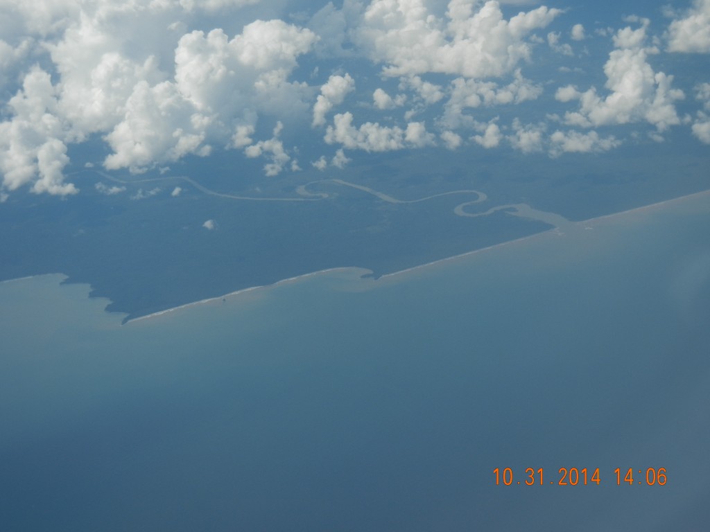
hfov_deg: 28.6
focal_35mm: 68
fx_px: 1395
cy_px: 266
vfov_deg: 21.6
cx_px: 355
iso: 160
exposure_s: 1/486
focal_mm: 12.2
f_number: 8.2
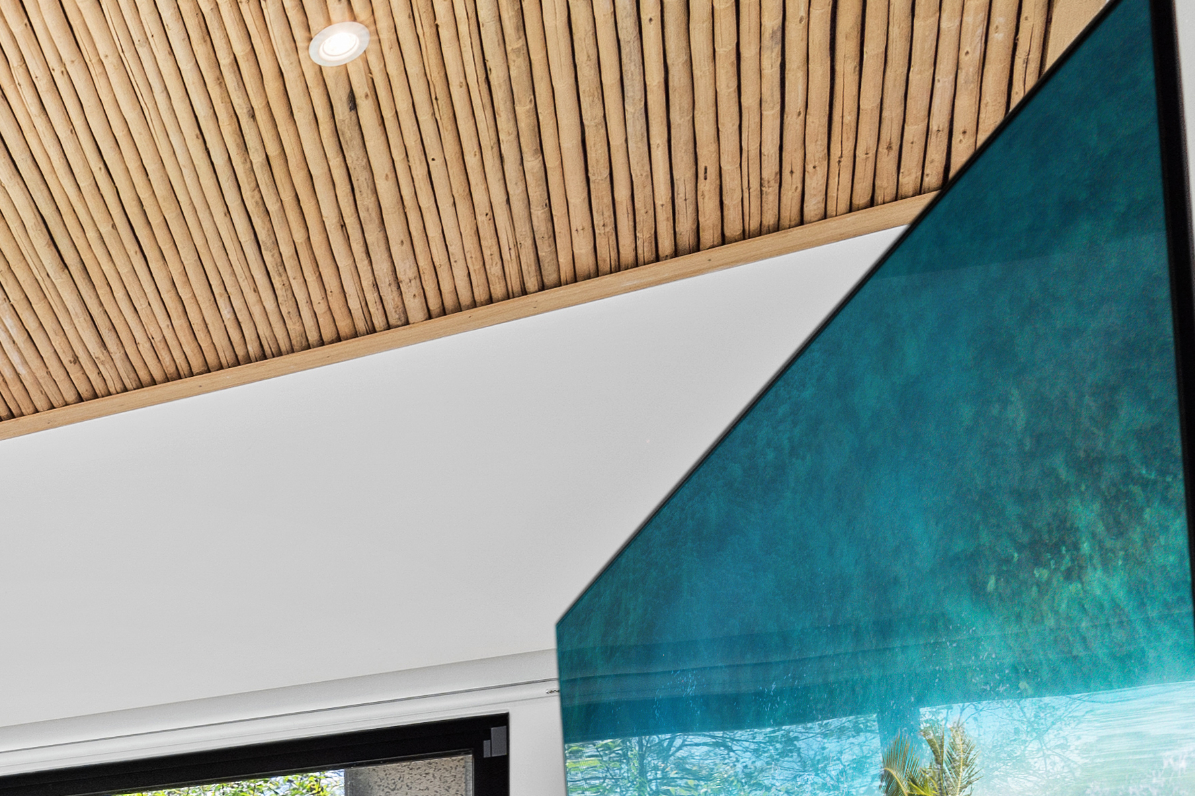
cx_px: -744
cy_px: 1120
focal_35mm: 54
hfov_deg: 24.7
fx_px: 1792
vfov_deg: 21.8
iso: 250
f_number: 8
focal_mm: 16
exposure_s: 1/20
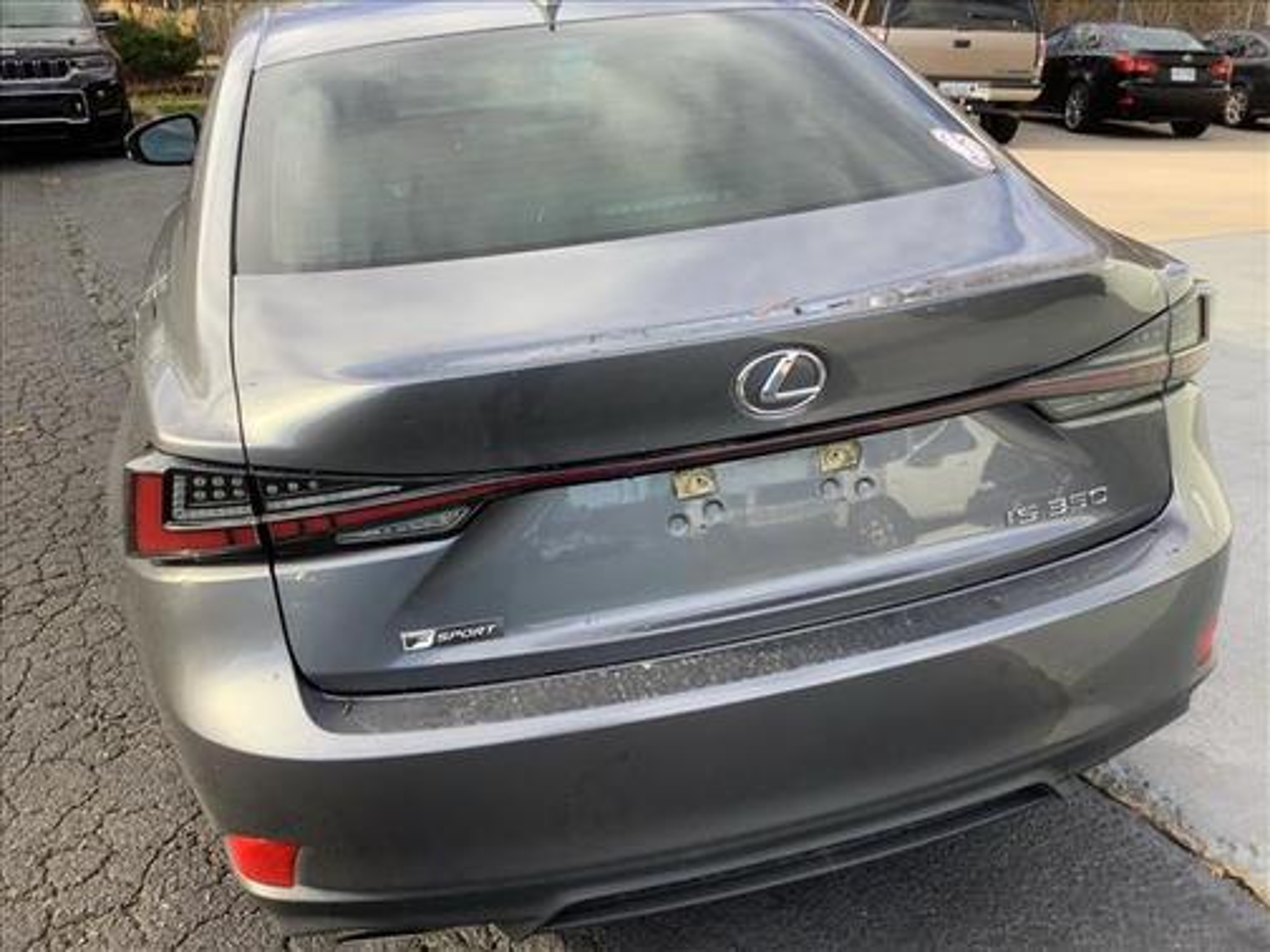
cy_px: 476
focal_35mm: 31
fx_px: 1137
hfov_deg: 58.4
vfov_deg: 45.4
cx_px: 635
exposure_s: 1/190
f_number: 2.4
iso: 25
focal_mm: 3.3
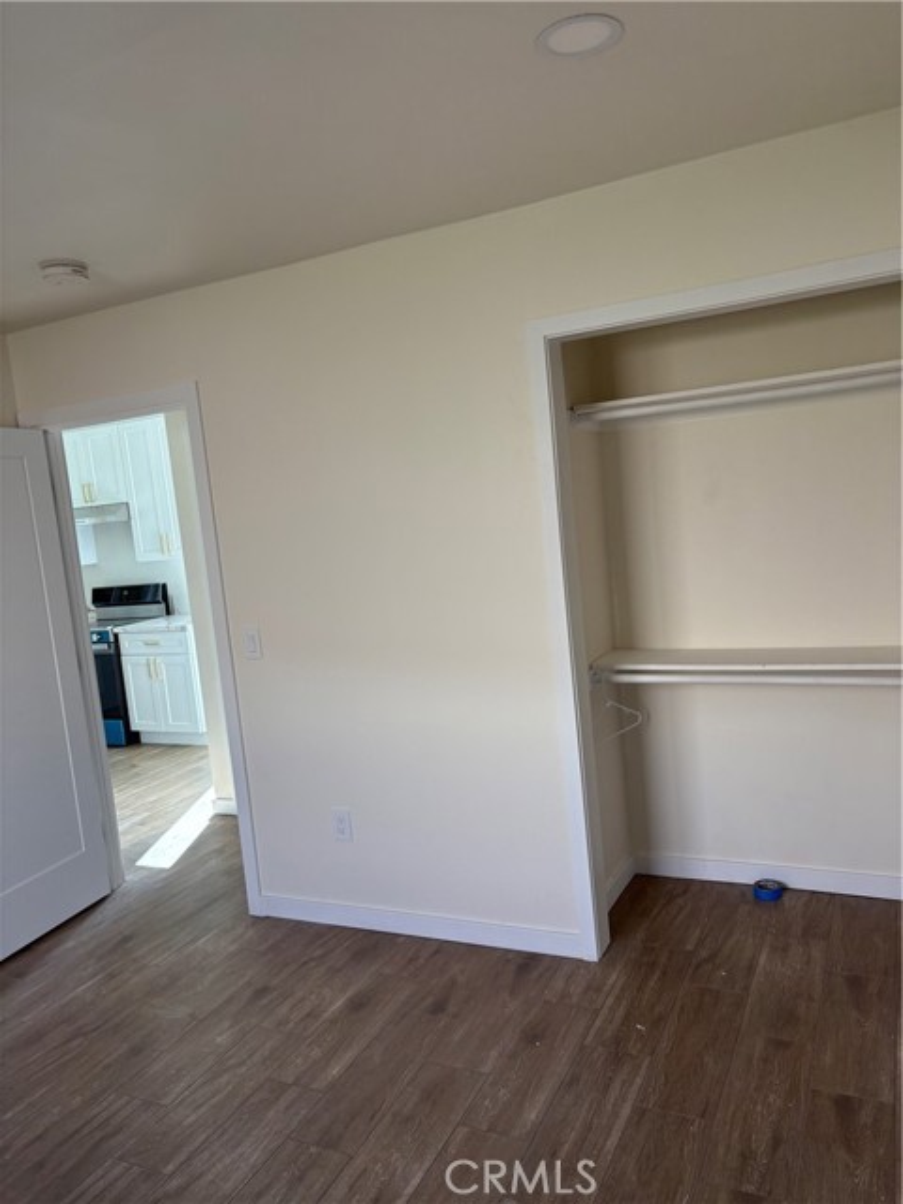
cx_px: 452
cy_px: 602
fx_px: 904
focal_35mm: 26
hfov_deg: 53.1
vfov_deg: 67.3
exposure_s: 1/128
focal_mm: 5.96
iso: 50
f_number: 1.6
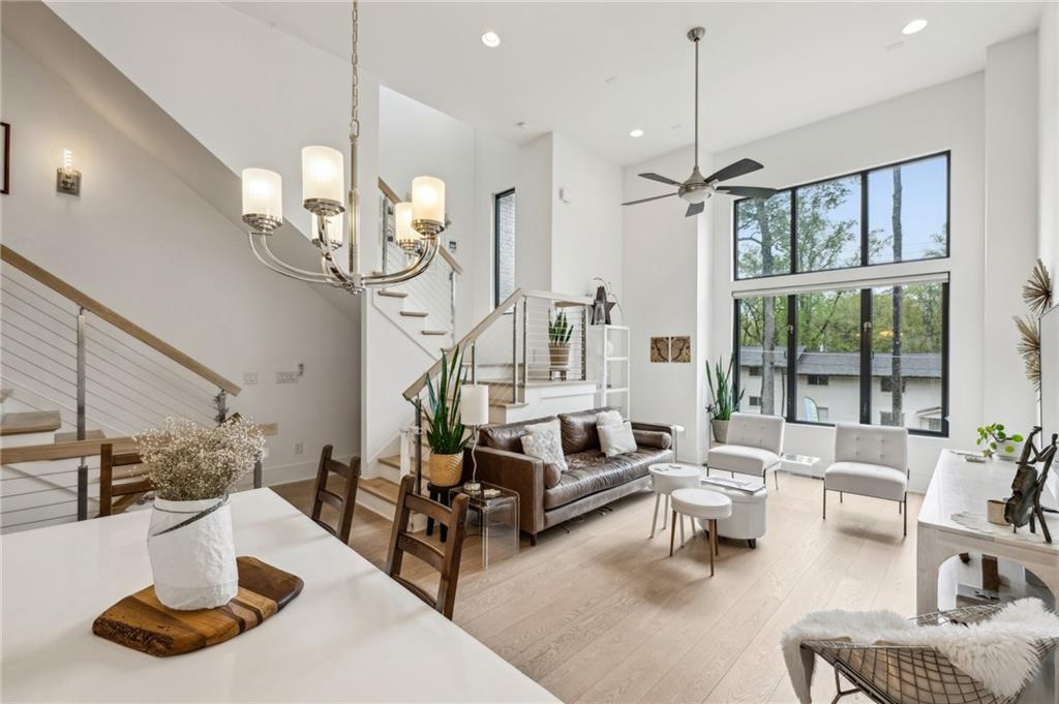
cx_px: 530
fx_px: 456
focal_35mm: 16
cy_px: 352
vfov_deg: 75.4
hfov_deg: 98.6
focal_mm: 15.5
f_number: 8
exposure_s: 1/100
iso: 800
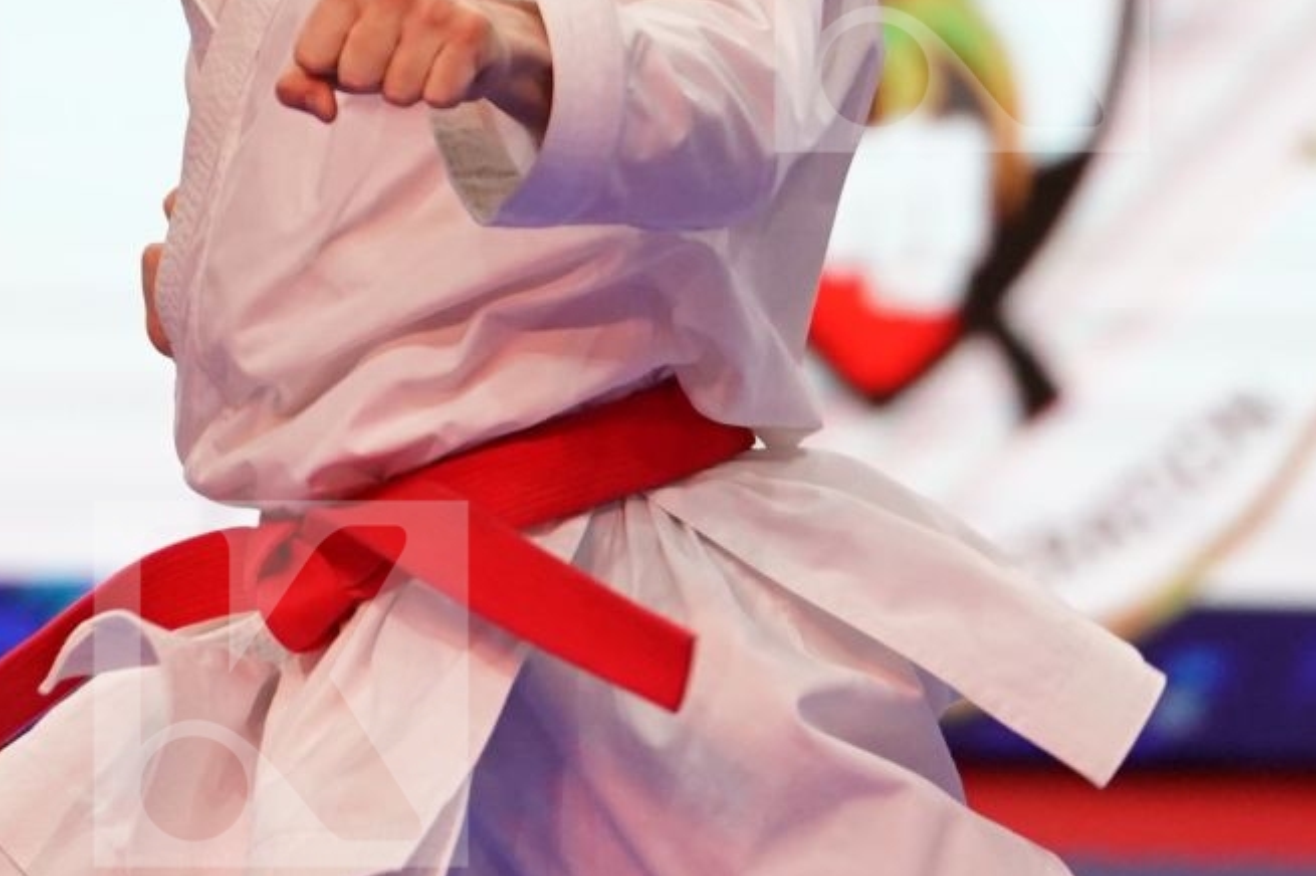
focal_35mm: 825
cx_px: 281
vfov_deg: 1.7
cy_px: -30
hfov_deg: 2.5
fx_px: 30142
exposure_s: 1/500
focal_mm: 200
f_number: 2.8
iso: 2500
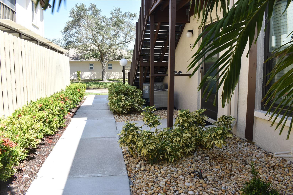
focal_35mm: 27
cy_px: 98
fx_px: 220
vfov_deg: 47.9
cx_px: 146
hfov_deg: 67.4
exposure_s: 1/30
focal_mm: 18
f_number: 13
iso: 140
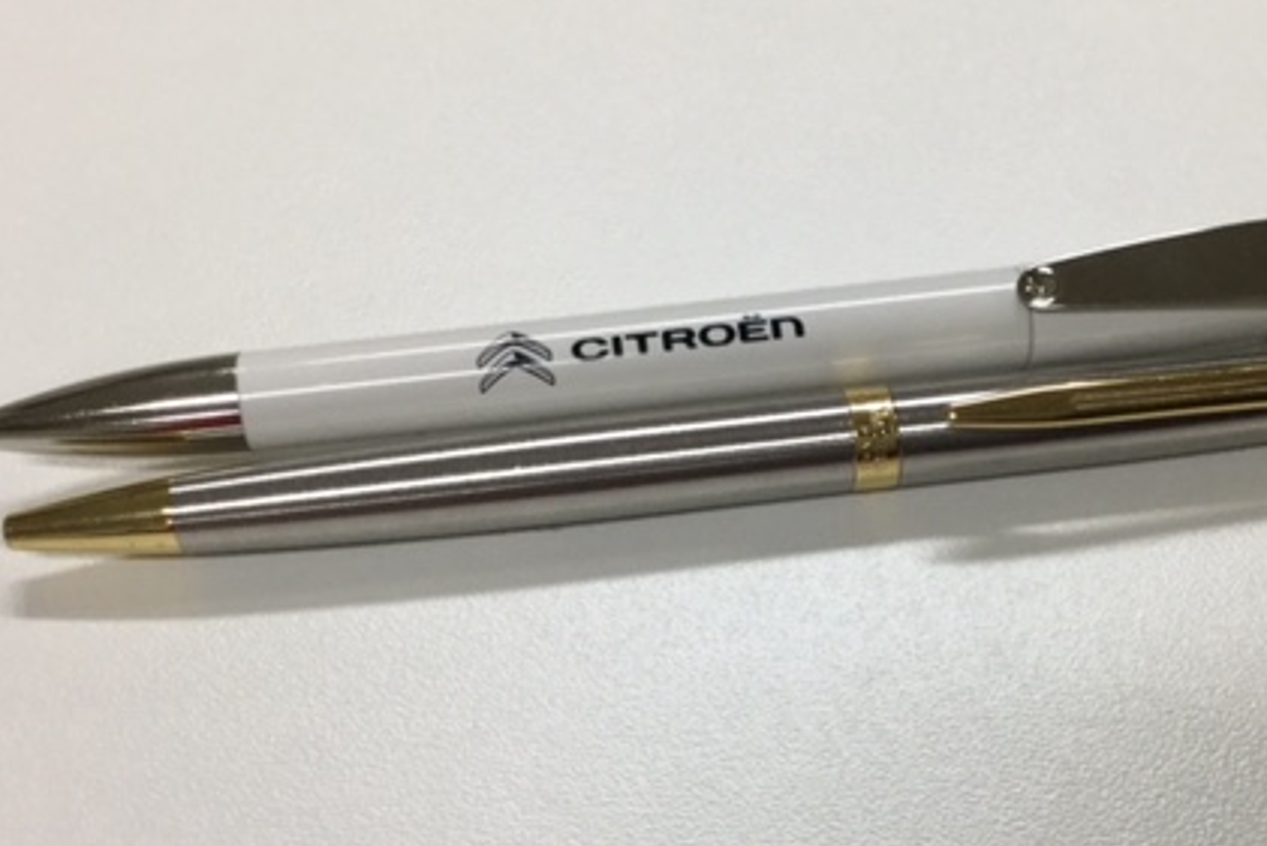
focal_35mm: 49
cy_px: 485
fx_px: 1725
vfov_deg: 27.5
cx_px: 795
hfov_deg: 40.0
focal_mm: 3.3
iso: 32
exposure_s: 1/30
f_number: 2.4
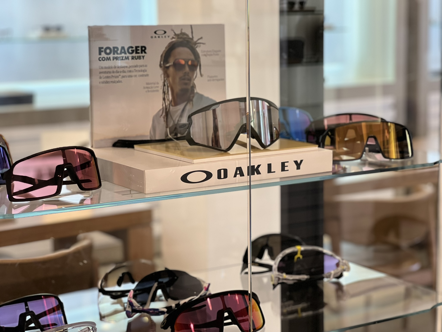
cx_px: 221
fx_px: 983
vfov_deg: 19.1
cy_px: 166
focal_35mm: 77
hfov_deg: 25.3
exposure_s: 1/40
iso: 100
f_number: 2.8
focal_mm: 9
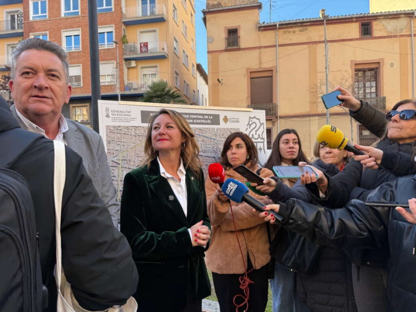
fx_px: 288
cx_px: 208
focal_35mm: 24
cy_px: 156
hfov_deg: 71.6
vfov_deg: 56.8
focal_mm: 6.76
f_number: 1.78
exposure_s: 1/393
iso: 80
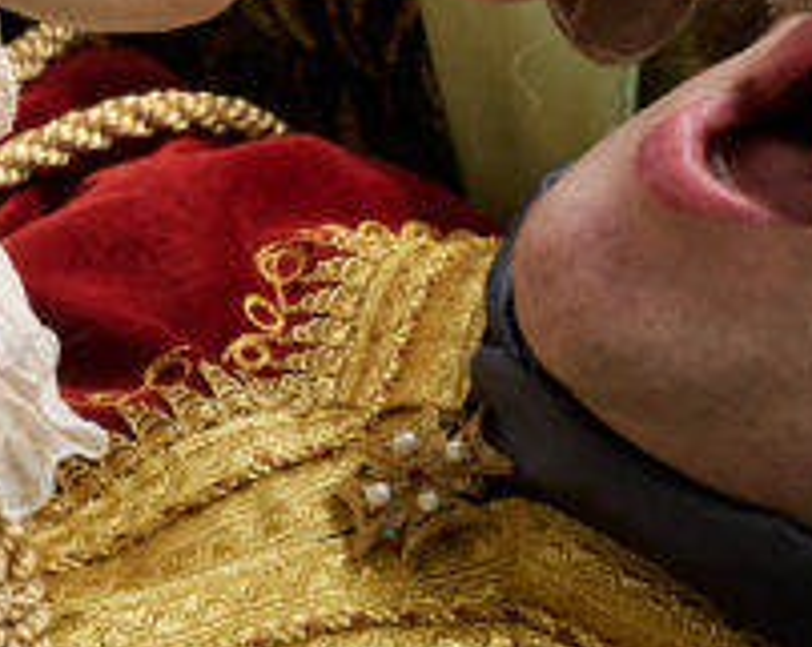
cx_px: 370
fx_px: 14062
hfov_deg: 3.3
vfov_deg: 2.6
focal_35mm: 586
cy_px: -88
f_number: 4.5
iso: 800
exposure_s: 1/320
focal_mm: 70
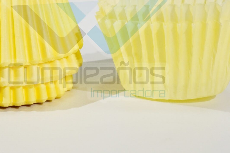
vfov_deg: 11.8
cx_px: 87
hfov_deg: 17.8
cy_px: 19
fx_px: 734
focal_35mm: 115
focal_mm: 32
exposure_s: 1/30
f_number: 16
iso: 640
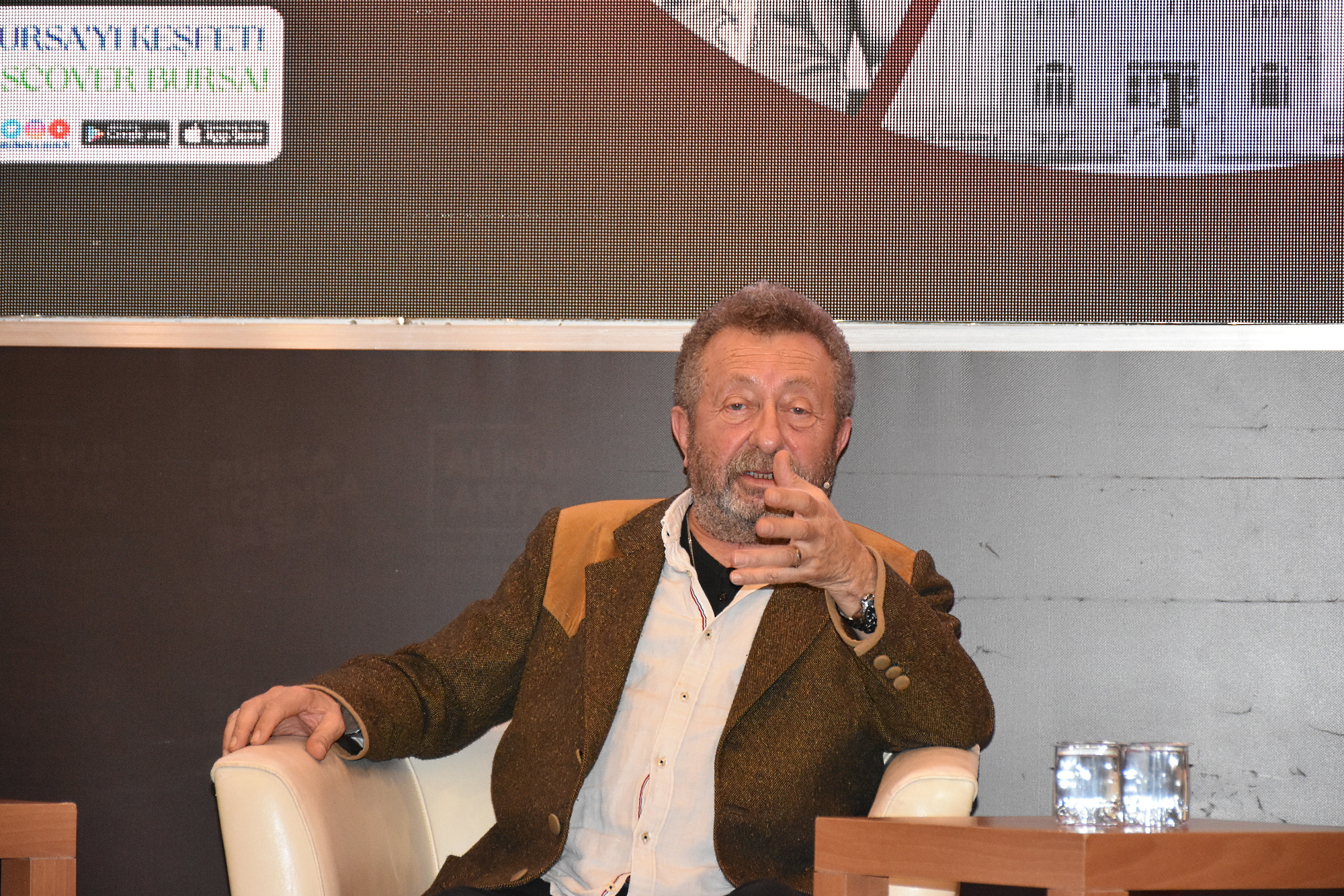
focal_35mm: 150
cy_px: 448
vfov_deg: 9.1
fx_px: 5599
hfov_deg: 13.7
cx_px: 672
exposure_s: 1/60
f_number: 5.6
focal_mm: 100
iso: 2800
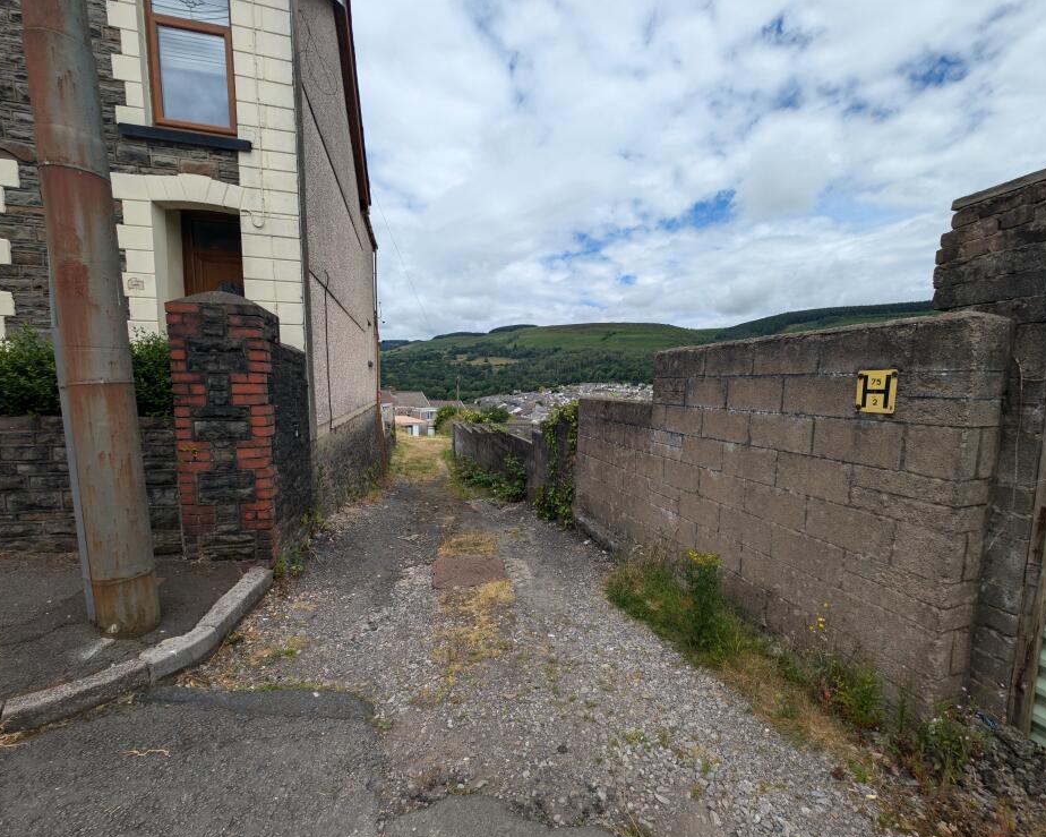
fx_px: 402
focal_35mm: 13
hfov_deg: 104.8
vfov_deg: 92.2
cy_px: 434
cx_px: 535
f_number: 1.95
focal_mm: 2.23
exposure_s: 1/2053
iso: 39
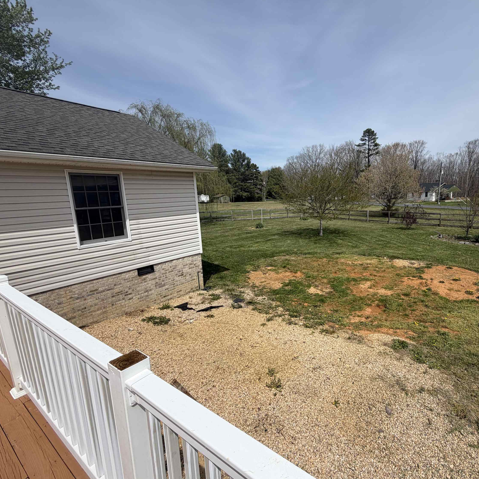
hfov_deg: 82.5
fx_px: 266
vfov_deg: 84.0
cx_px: 296
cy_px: 238
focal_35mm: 17
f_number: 2.2
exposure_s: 1/1399
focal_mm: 2.22
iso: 20
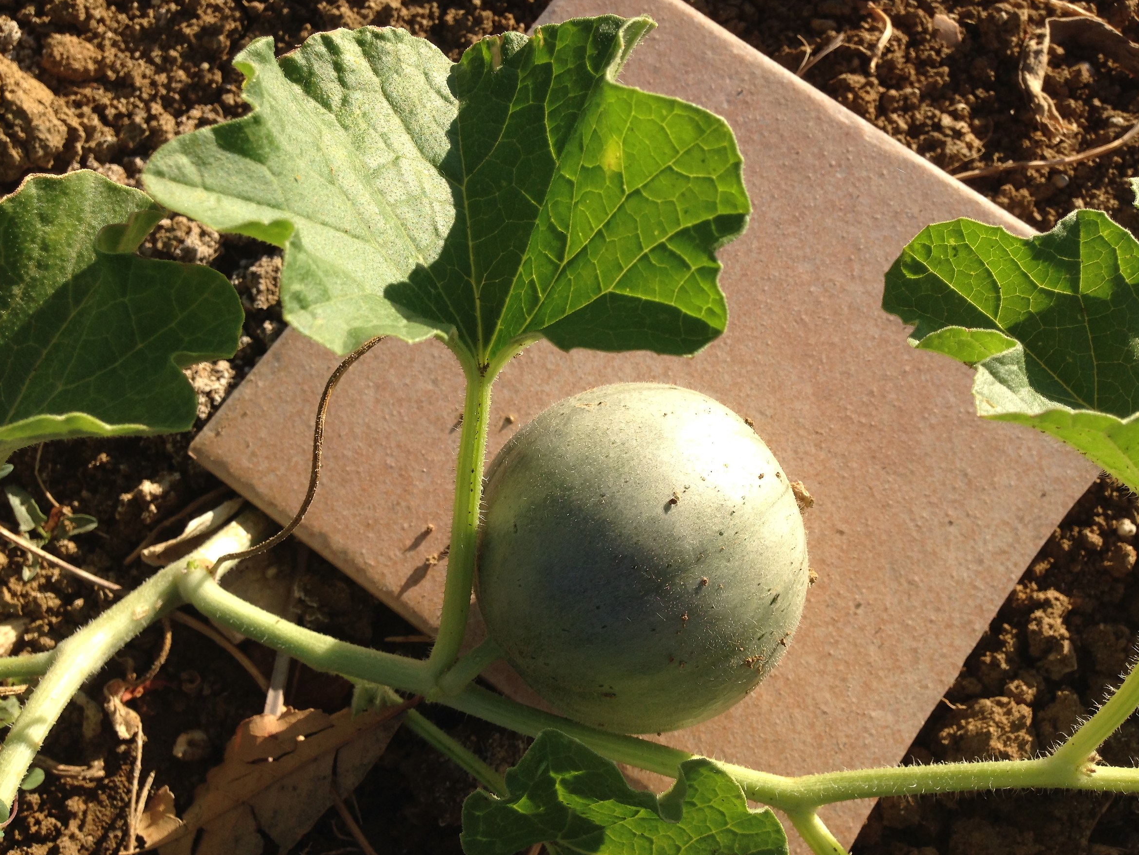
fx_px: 1119
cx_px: 570
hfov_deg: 54.0
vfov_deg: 41.8
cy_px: 420
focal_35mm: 34
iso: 50
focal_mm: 4.12
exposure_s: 1/861
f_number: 2.4
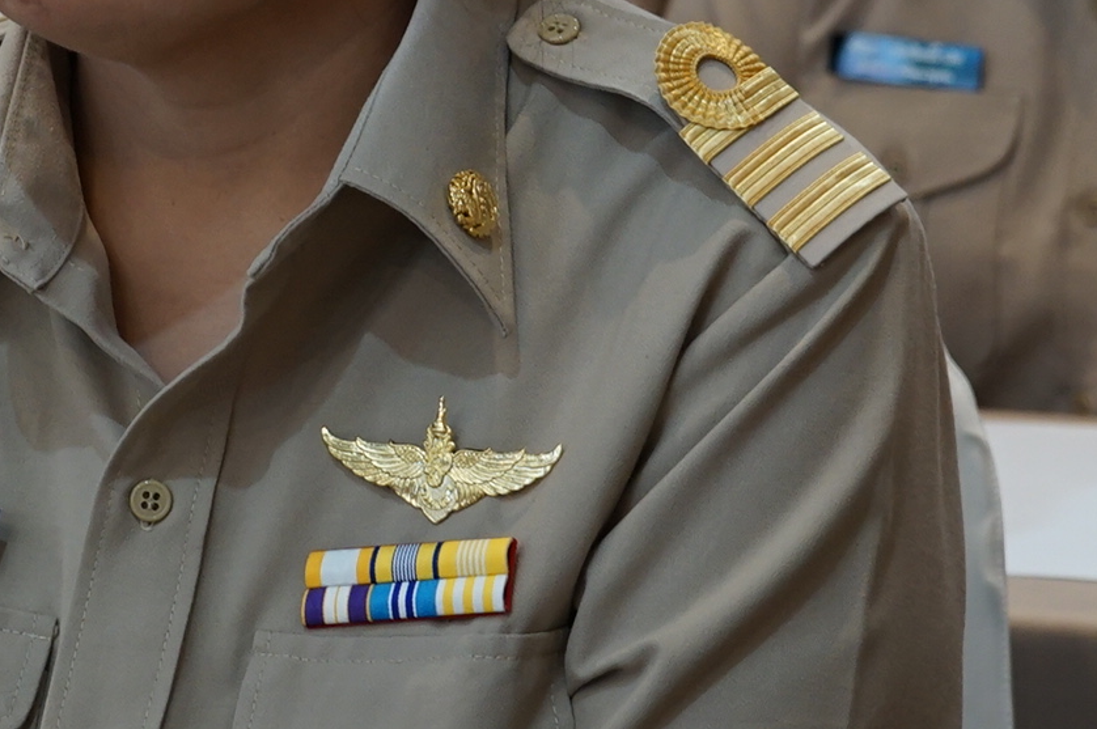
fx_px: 5571
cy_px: -55
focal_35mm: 183
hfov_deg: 11.2
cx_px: 183
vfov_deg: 7.4
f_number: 4.5
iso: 800
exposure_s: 1/15
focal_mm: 51
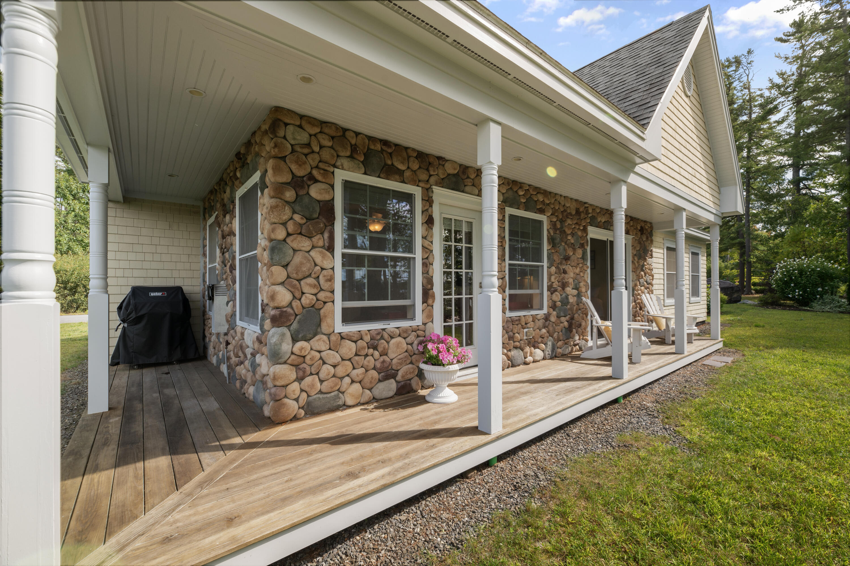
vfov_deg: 77.2
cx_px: 425
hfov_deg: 100.4
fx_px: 354
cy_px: 283
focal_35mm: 15
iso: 320
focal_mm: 15
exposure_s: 1/400
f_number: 9
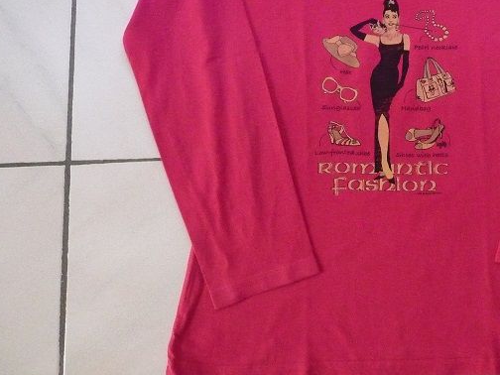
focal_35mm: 48
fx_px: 693
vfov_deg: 29.9
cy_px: 109
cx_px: 389
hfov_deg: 38.4
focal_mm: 4.7
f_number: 3.3
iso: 800
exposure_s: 1/20
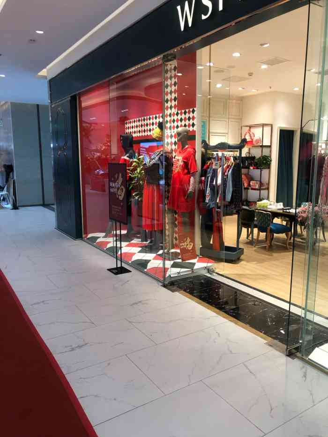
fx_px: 354
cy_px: 218
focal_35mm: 28
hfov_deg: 49.8
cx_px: 164
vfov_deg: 63.4
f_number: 1.8
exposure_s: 1/33
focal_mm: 4
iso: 25
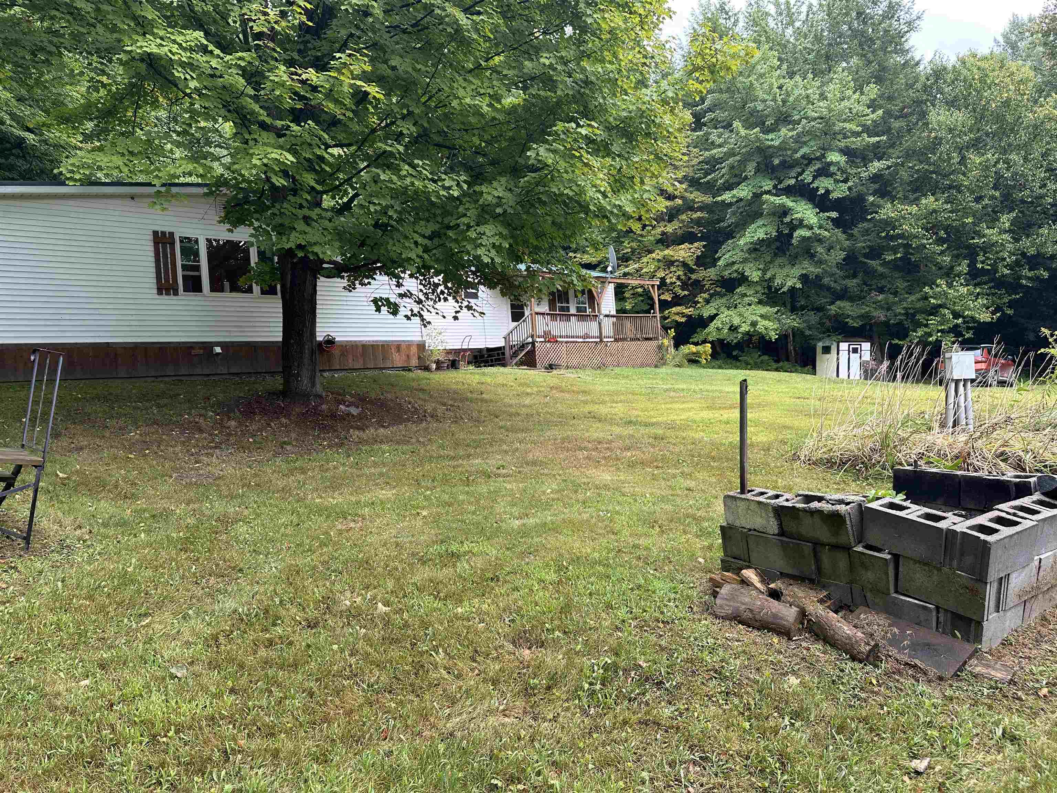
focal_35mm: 24
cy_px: 396
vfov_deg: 56.8
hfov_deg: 71.6
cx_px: 528
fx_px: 733
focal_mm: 6.86
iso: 64
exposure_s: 1/191
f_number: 1.78
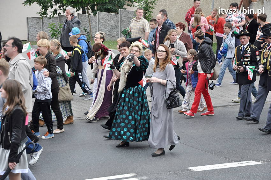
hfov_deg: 19.5
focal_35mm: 105
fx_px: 790
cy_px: 90
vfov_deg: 13.0
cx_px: 136
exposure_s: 1/800
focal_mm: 70
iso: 1250
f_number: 5.6
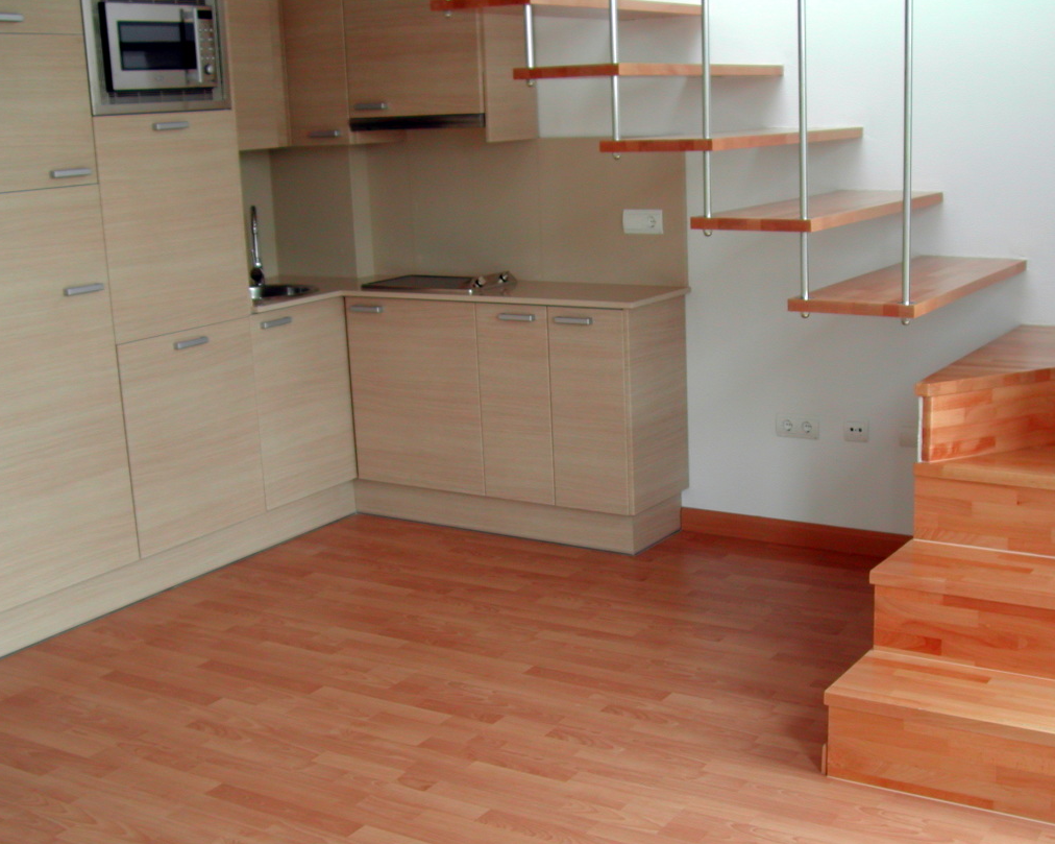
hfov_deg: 41.9
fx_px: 1373
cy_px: 466
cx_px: 613
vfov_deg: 34.1
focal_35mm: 44
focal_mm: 8
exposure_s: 1/53.3
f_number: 2.8
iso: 100
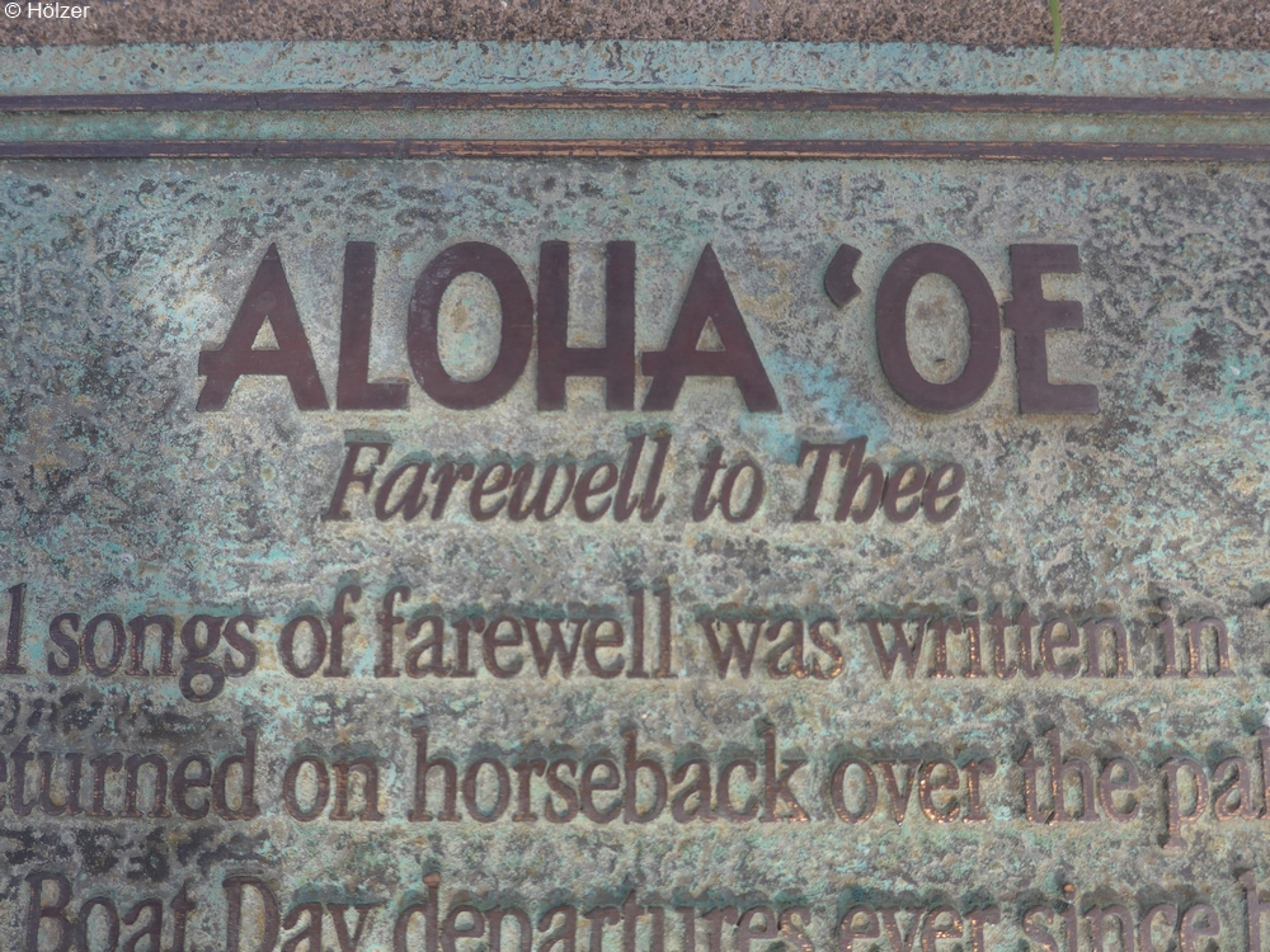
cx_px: 635
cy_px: 476
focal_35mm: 28
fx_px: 1027
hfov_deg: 63.4
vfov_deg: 49.7
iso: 80
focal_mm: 6
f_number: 2.8
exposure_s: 1/800
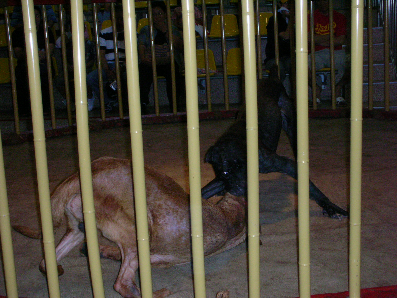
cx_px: 198
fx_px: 700
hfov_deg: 31.7
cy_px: 149
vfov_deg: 24.0
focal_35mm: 61
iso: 200
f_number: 4
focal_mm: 10.1
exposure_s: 1/120
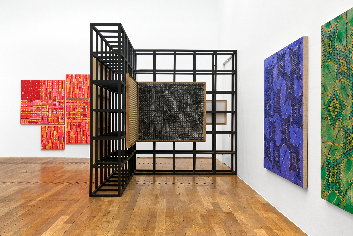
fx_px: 343
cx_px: 176
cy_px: 118
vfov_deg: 37.9
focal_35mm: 35
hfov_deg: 54.4
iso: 640
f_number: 11
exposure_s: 1/8
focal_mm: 35
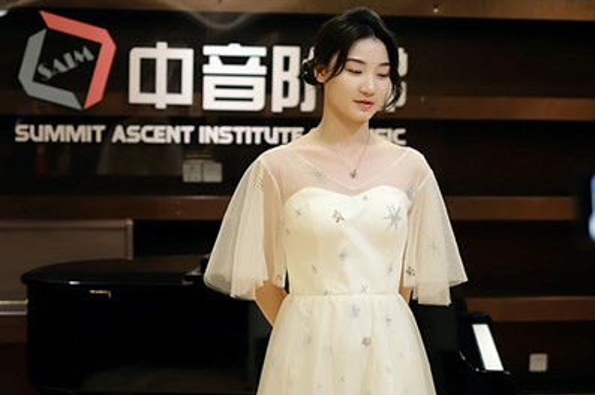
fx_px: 1321
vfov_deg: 17.0
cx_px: 354
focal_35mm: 80
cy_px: 240
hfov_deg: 25.3
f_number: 1.6
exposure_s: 1/125
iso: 400
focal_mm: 35
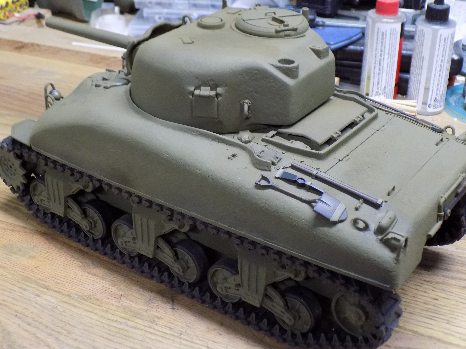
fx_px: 700
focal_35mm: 52
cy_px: 180
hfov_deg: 36.8
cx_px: 238
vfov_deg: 28.0
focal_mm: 8.1
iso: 400
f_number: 3.7
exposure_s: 1/20
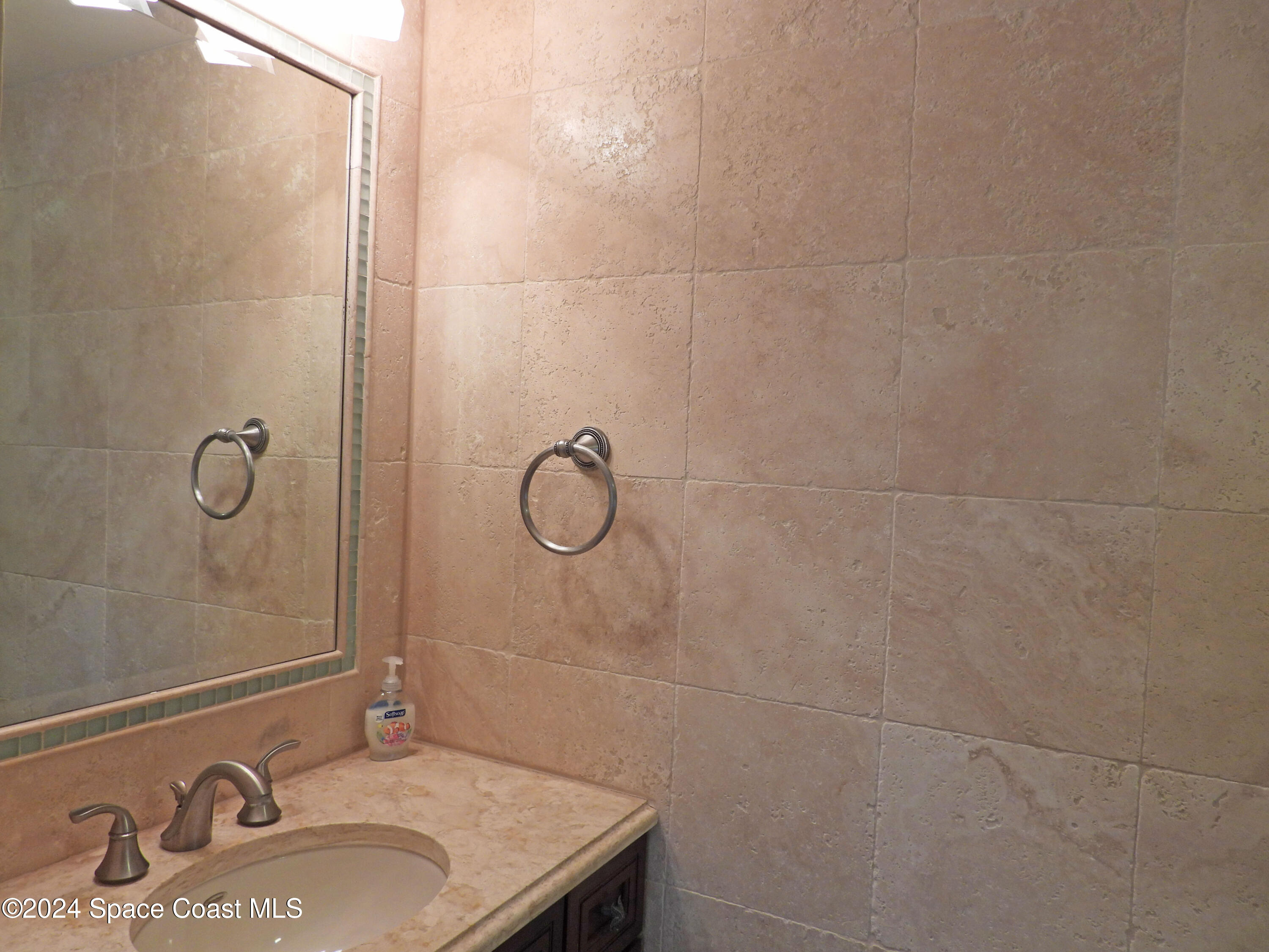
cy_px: 476
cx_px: 634
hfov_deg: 71.6
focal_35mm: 24
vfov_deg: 56.8
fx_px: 880
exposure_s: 1/30
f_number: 2.8
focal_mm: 4.3
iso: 125
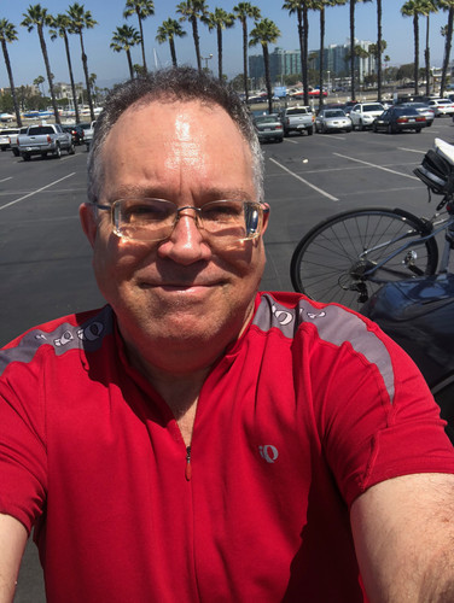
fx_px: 559
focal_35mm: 32
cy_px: 302
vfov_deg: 56.8
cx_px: 227
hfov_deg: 44.2
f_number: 2.2
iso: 20
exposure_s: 1/1038
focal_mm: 2.87
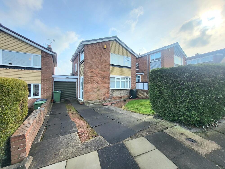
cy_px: 84
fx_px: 84
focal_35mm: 13
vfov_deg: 89.9
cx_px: 112
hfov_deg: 106.2
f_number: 2.2
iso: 32
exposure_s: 1/500
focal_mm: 1.74
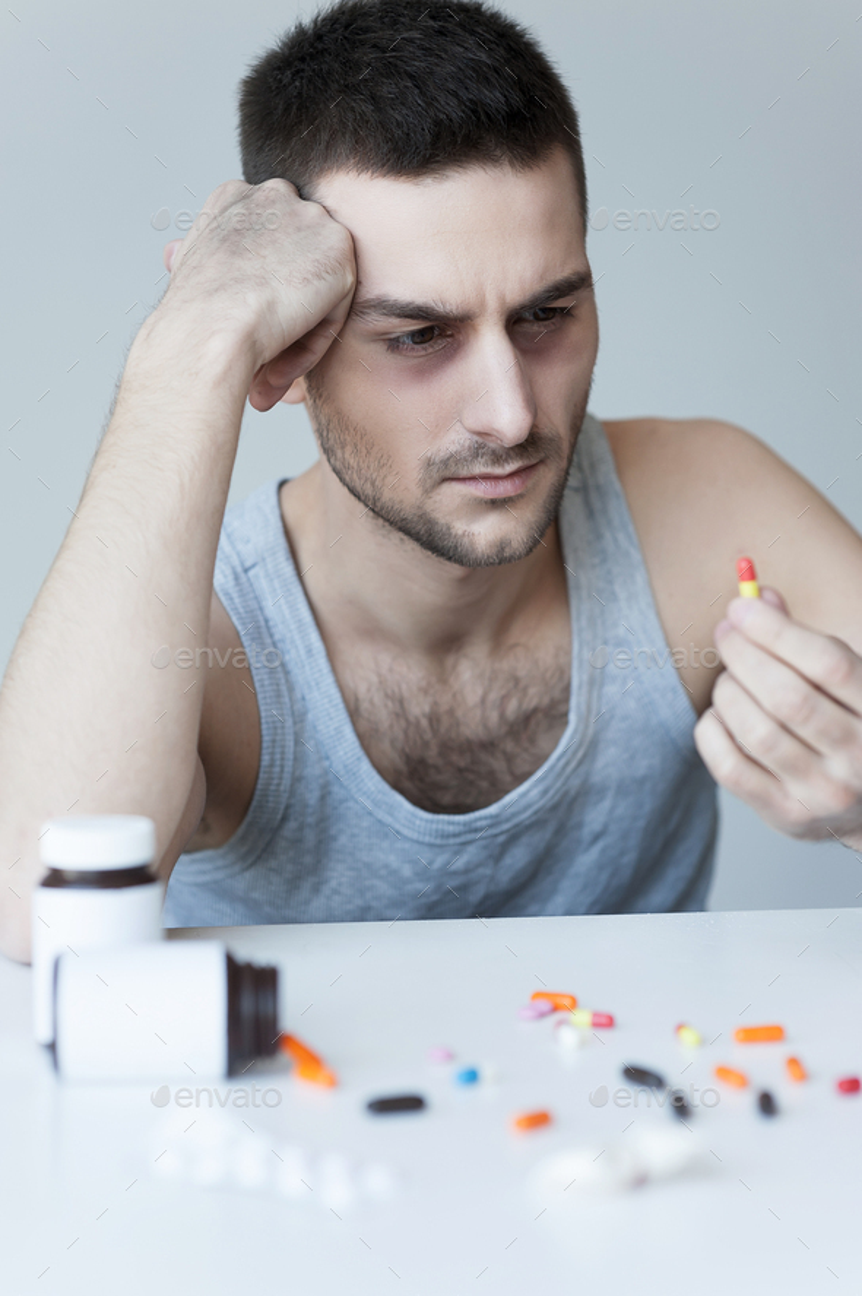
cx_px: 431
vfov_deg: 23.9
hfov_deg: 16.0
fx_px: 3057
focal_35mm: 85
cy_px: 648
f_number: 3.2
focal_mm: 85
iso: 200
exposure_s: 1/160
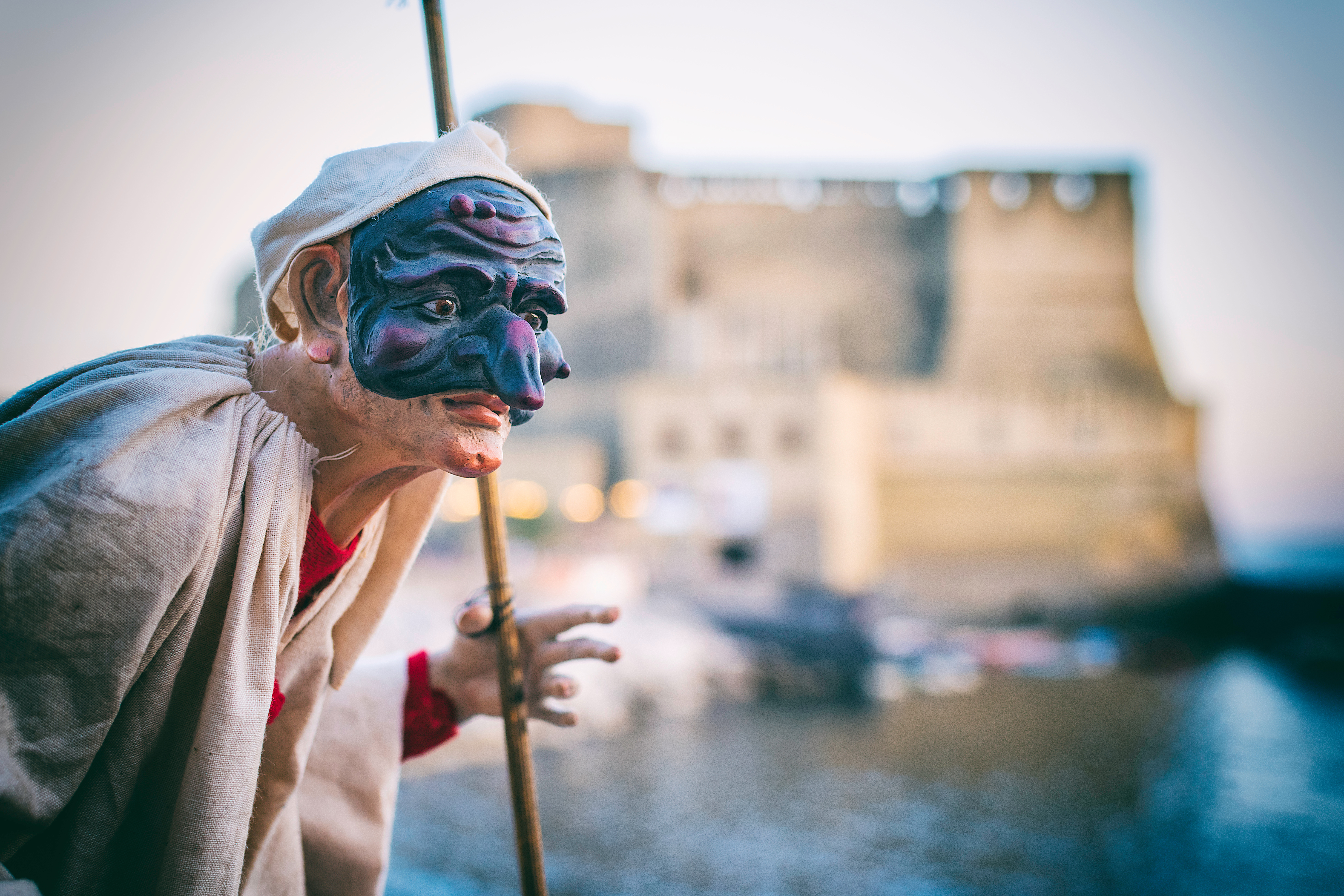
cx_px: 672
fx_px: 1960
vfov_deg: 25.8
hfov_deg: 37.9
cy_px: 448
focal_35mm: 52
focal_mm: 35
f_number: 4
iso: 320
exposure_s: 1/60
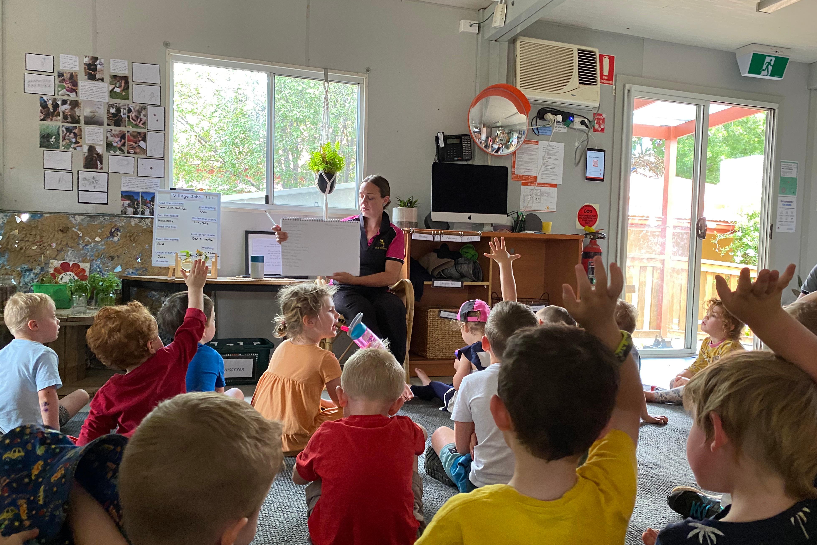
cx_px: 398
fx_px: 635
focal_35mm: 28
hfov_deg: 65.5
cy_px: 305
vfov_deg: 46.3
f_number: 1.8
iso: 250
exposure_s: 1/60
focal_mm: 4.25
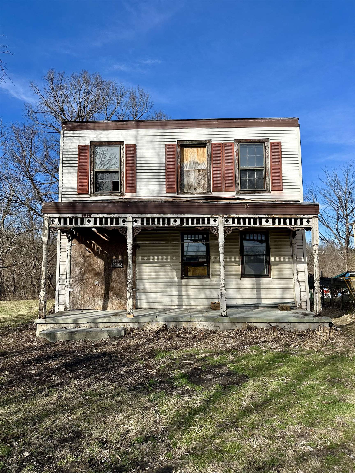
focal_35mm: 24
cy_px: 236
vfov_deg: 71.6
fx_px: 328
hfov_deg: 56.8
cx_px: 178
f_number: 1.78
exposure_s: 1/3155
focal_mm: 6.86
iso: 80
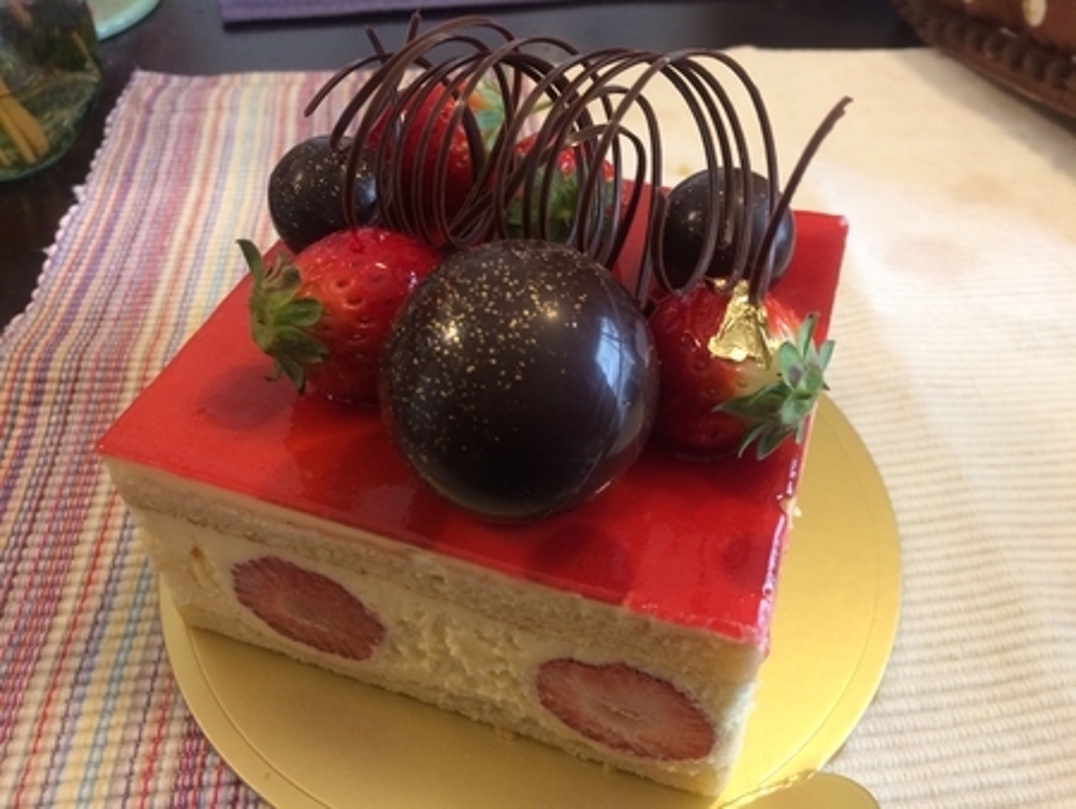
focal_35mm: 29
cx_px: 538
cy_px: 404
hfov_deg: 61.6
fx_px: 902
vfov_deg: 48.3
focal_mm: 4.15
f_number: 2.2
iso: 200
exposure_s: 1/33
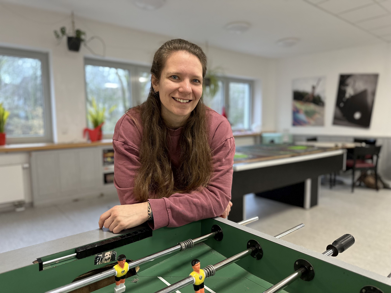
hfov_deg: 71.6
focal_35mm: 24
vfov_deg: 56.8
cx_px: 196
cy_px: 146
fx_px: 271
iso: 250
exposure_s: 1/80
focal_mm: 6.86
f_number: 1.78
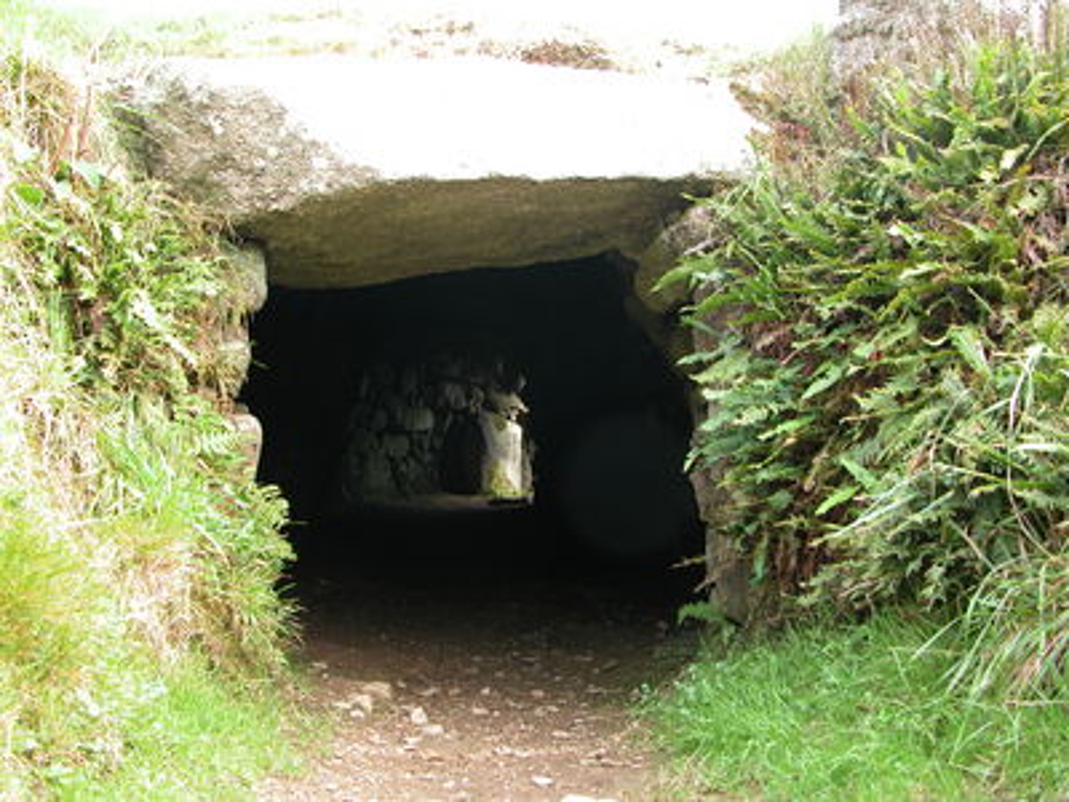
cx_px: 534
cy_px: 401
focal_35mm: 35
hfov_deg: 52.6
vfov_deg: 40.7
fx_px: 1081
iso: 100
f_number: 3.2
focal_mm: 8.9
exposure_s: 1/50
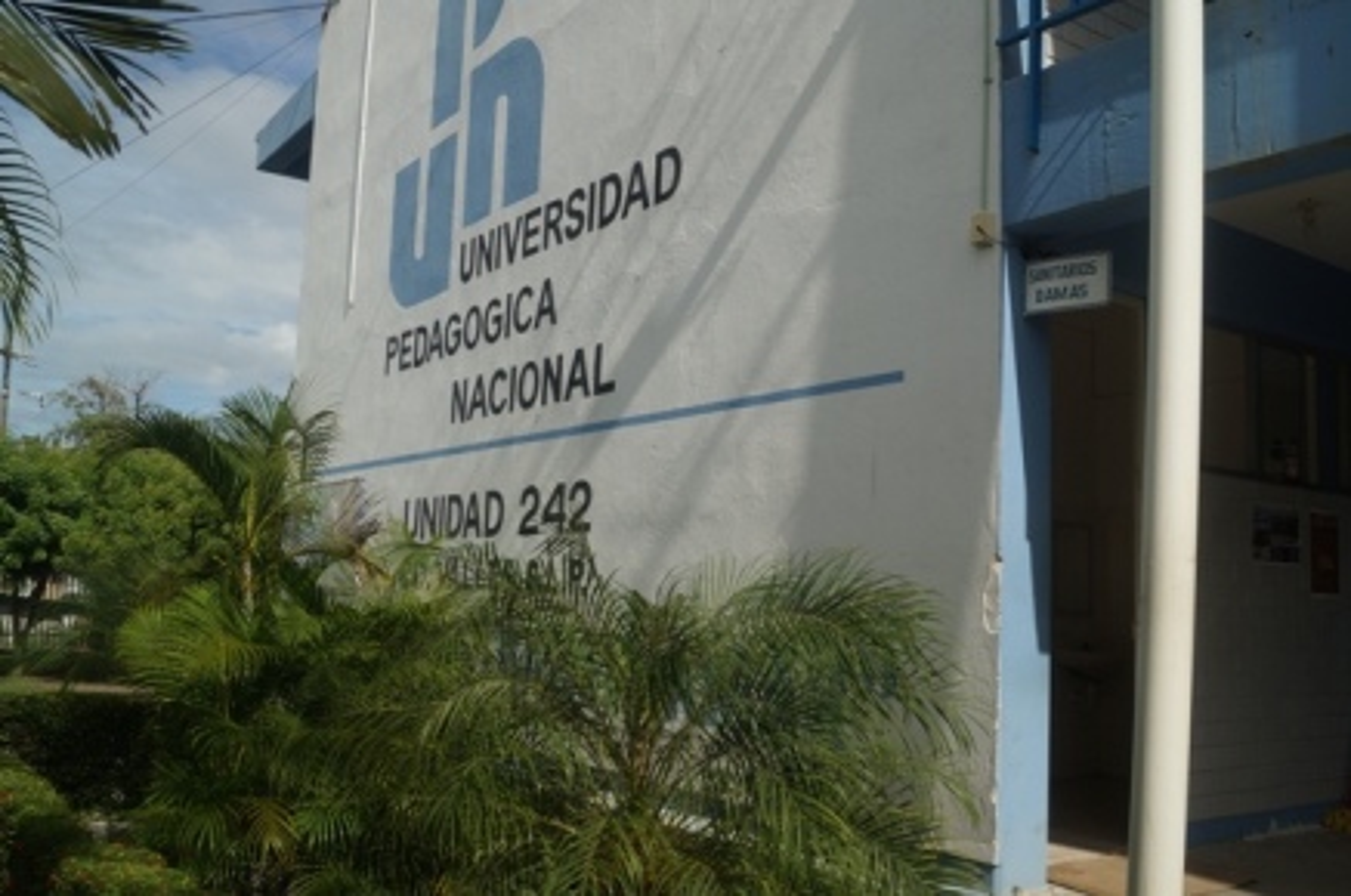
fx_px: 1237
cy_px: 448
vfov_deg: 39.9
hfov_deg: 57.3
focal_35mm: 33
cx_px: 676
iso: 100
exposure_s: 1/250
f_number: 8
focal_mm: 22
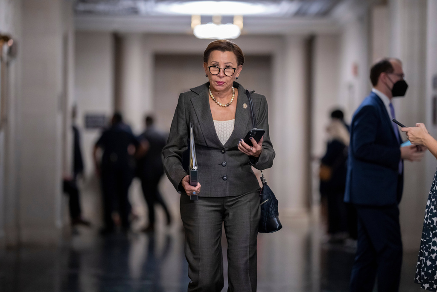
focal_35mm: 135
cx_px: 218
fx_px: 1639
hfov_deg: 15.2
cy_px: 146
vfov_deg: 10.2
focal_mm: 135
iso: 6400
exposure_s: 1/400
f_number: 1.8
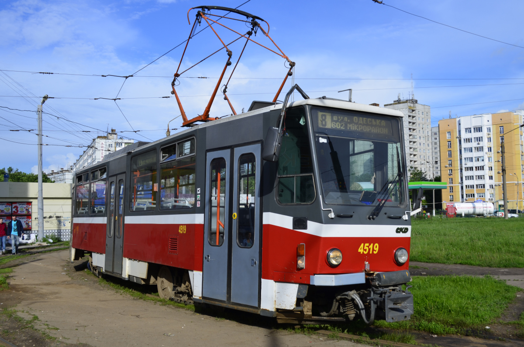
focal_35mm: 39
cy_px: 174
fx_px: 567
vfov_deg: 34.1
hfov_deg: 49.6
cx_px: 262
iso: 100
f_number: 8
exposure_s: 1/250
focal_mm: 26
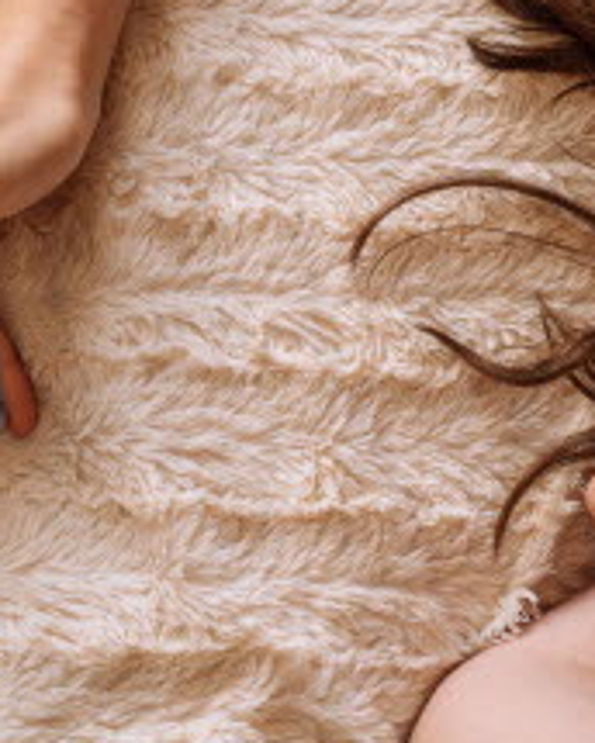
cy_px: 200
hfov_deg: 12.9
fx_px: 2635
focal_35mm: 120
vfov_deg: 16.0
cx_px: 332
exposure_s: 1/125
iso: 320
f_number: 2.8
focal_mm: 50.3
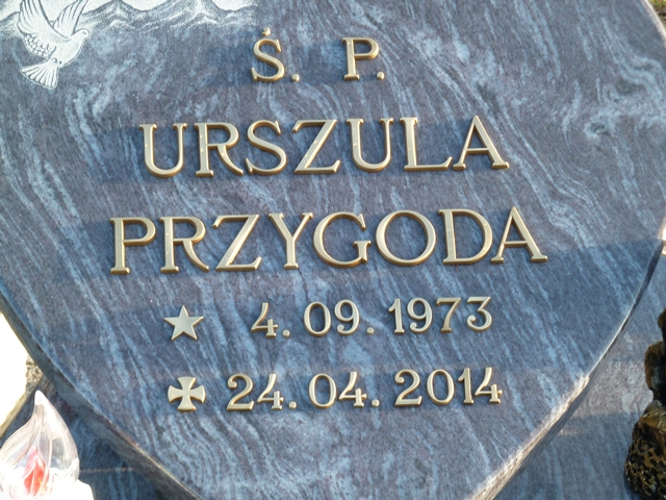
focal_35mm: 119
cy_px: 250
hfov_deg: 16.6
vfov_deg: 12.5
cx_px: 333
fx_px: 2290
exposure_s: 1/50
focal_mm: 19.5
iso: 100
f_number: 4.4
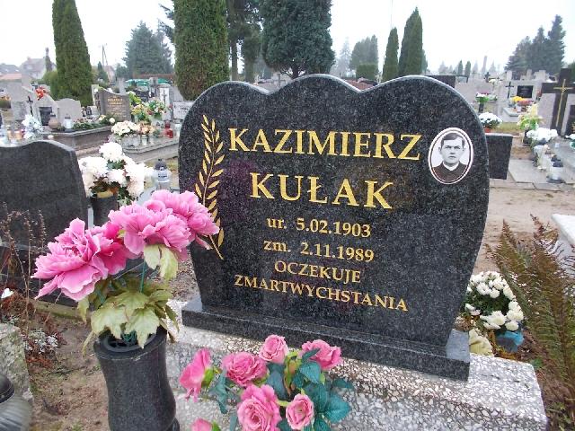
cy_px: 216
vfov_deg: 53.1
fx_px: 432
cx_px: 288
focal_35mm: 26
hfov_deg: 67.3
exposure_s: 1/25
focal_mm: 4.6
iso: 140
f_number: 3.2
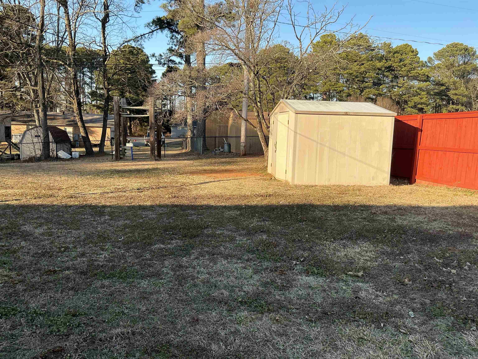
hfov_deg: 63.4
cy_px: 180
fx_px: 387
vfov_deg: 49.7
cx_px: 239
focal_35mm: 28
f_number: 1.8
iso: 25
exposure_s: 1/691
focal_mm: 3
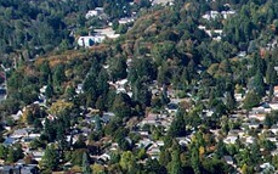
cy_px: 301
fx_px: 1257
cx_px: 467
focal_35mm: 166
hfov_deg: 11.8
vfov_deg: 7.7
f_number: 2.8
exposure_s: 1/1600
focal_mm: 8.38
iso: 110
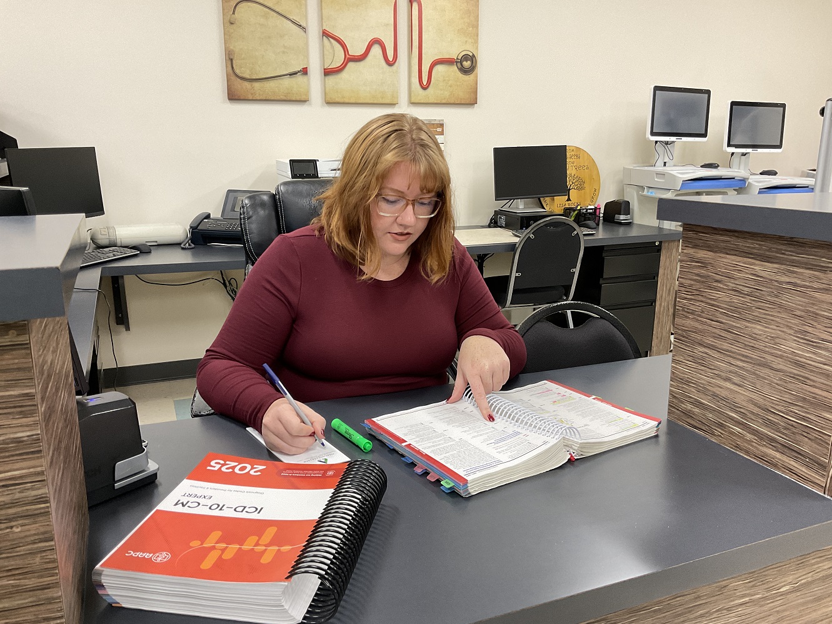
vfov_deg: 48.2
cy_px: 312
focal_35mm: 29
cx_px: 416
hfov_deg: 61.7
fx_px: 697
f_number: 1.8
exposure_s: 1/60
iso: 100
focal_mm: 3
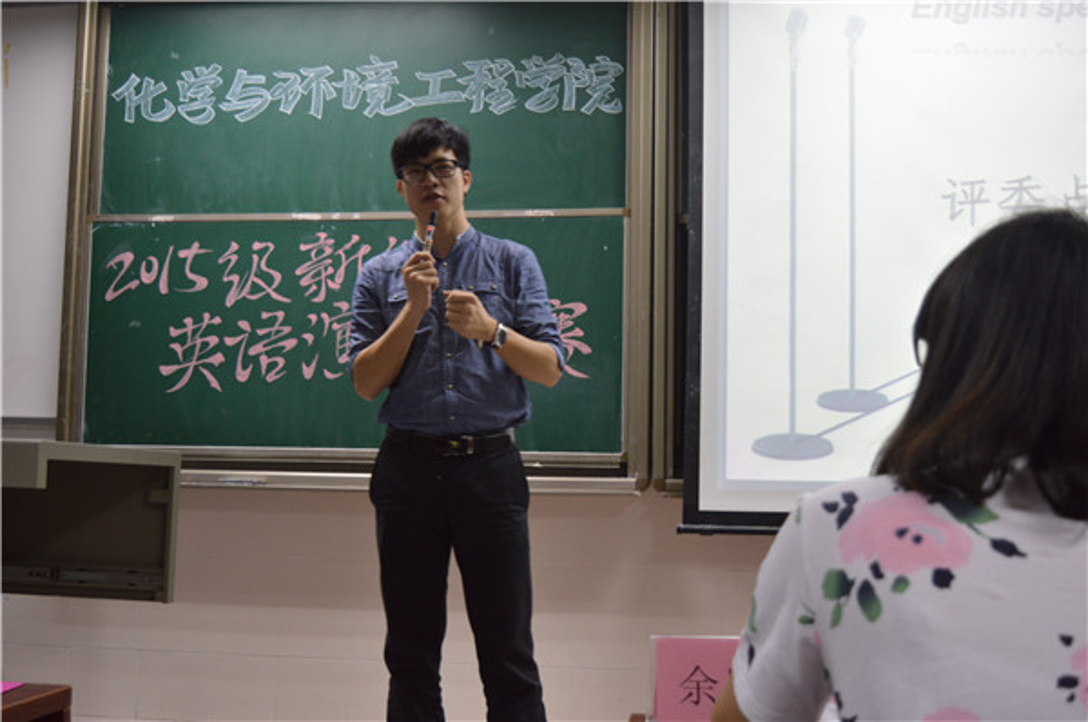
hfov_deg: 46.5
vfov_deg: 31.8
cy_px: 361
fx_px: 1267
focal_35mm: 42
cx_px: 544
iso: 400
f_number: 4.2
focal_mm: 28
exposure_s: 1/25
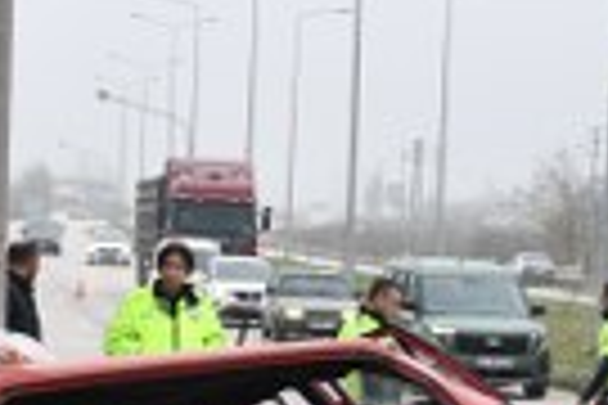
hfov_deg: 12.2
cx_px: 367
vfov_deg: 8.1
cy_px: 461
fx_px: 2837
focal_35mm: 168
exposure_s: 1/250
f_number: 8
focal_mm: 32
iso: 250
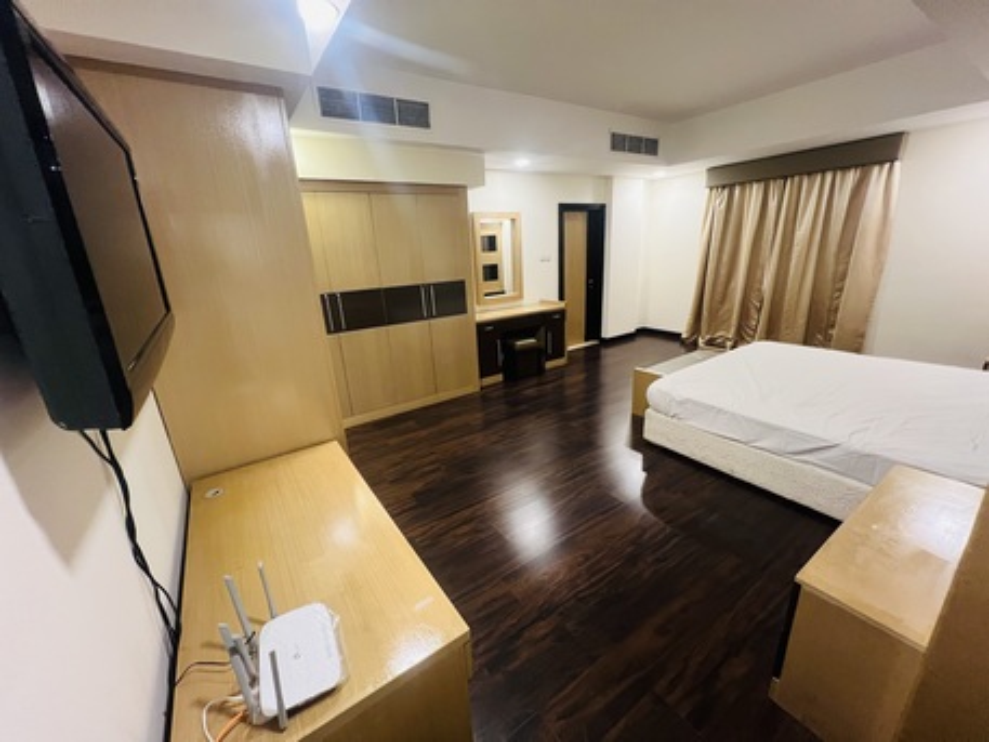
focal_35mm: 13
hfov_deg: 106.2
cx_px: 494
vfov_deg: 89.9
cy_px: 371
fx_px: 372
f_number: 1.8
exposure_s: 1/50
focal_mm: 1.57
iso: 400
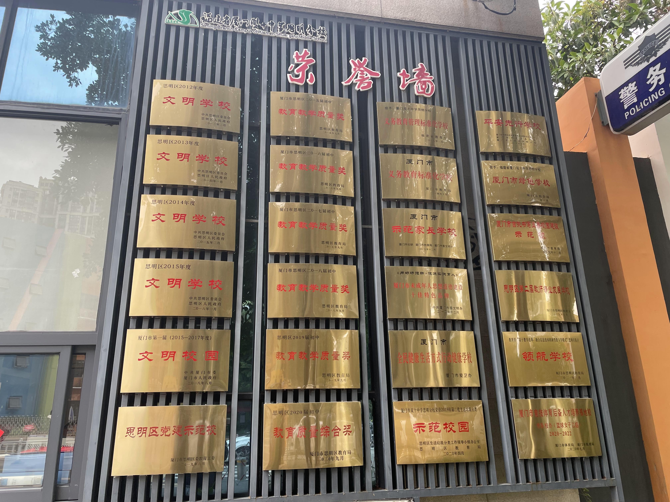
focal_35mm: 26
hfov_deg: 67.3
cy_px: 251
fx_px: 503
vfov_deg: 53.1
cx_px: 335
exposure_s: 1/341
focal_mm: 4.2
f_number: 1.6
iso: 32
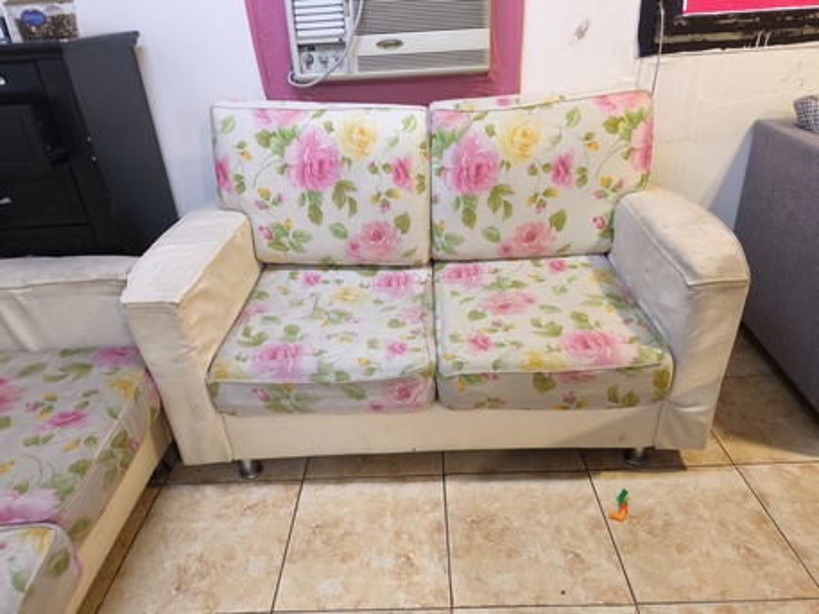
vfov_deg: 56.8
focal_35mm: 24
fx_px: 568
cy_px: 307
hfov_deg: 71.6
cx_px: 410
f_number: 1.9
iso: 500
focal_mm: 6.92
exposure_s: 1/30
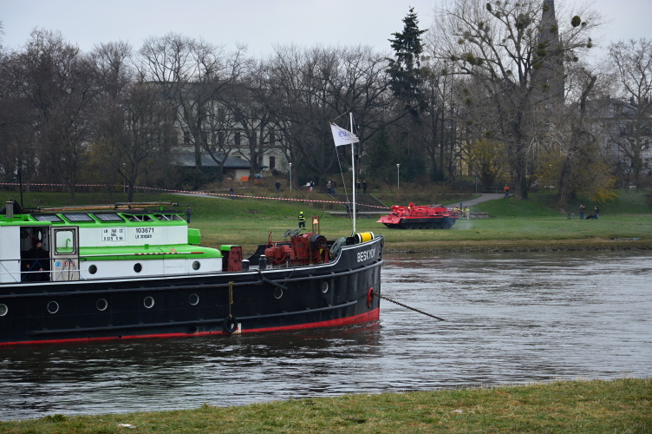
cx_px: 326
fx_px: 2171
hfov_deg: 17.1
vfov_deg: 11.4
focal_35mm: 120
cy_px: 217
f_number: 5.3
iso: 100
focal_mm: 80
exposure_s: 1/160
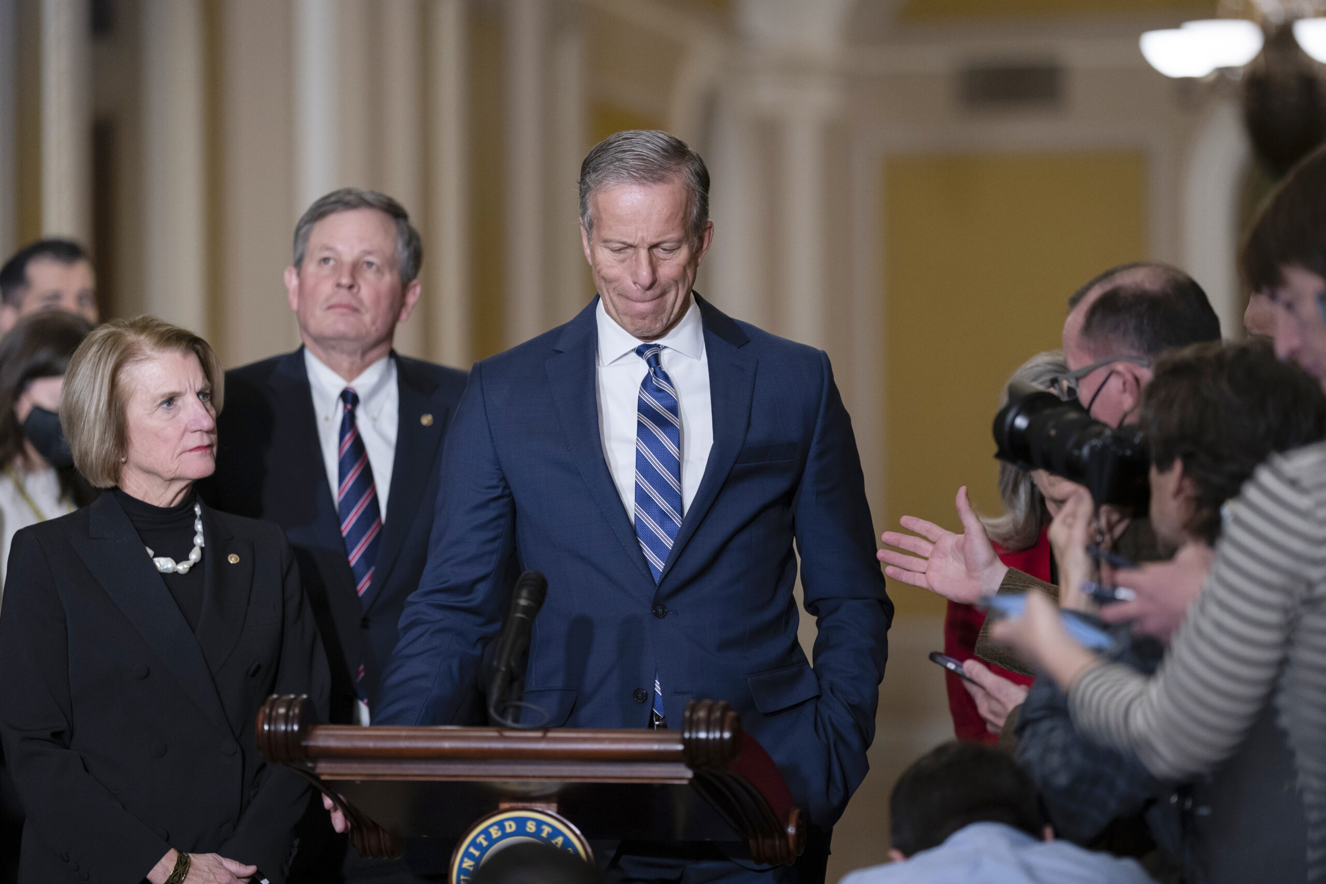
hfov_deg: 15.2
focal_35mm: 135
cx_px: 663
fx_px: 4972
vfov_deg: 10.2
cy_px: 442
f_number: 1.8
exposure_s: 1/640
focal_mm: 135
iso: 2000
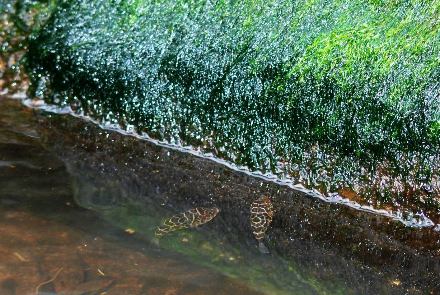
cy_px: 153
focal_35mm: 137
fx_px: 1677
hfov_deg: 14.9
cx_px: 161
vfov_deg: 10.0
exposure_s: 1/160
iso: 400
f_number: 4
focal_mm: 70
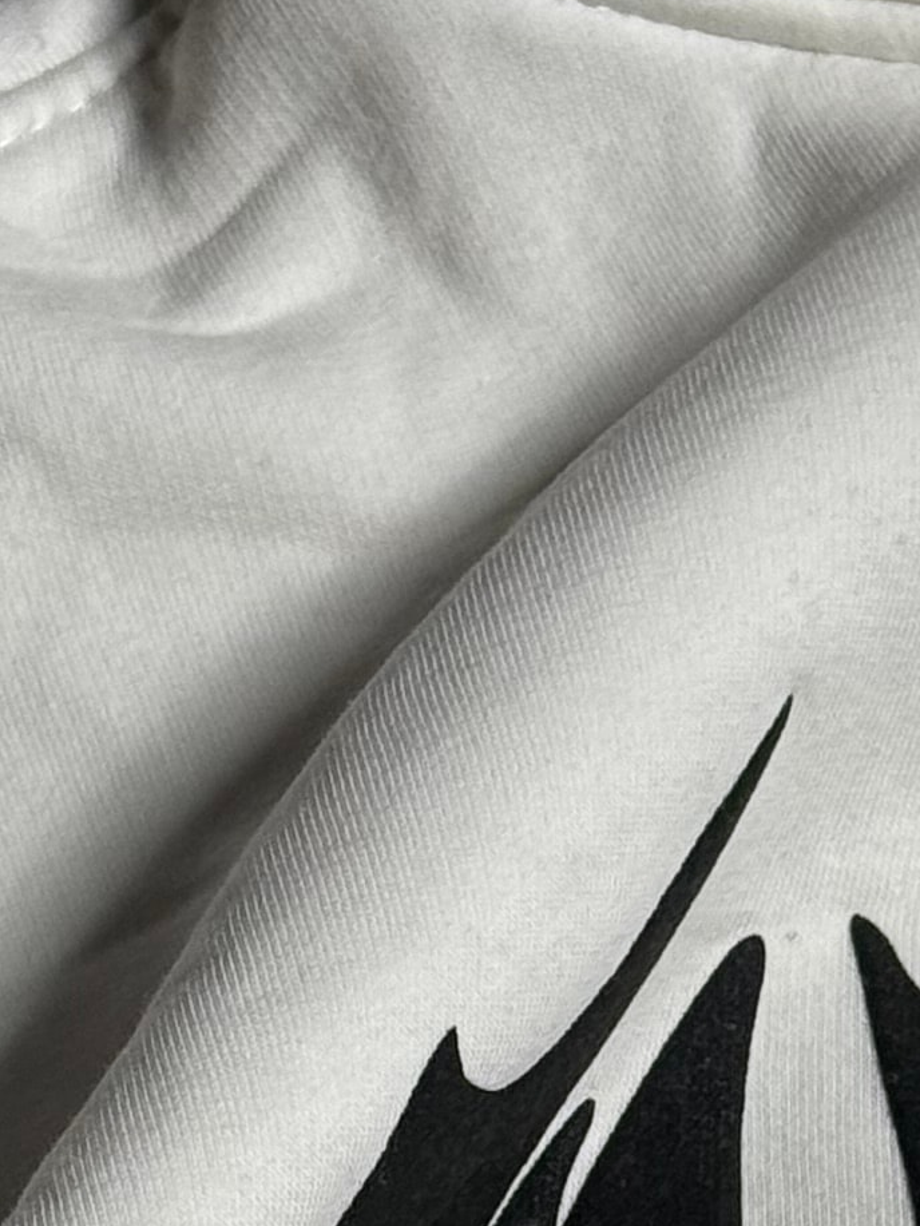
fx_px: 7475
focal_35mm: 211
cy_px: 1326
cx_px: 481
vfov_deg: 9.3
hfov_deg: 7.0
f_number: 1.78
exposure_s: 1/100
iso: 100
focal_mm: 6.76
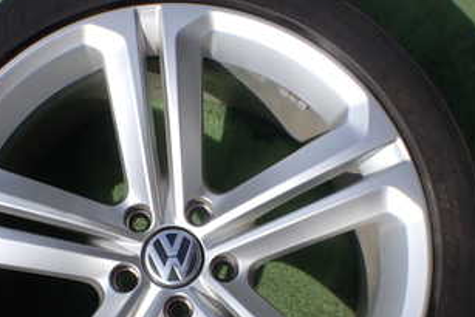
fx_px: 805
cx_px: 181
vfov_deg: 21.9
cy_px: 261
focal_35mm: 61
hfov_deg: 32.7
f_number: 9
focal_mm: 5.4
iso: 100
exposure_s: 1/200
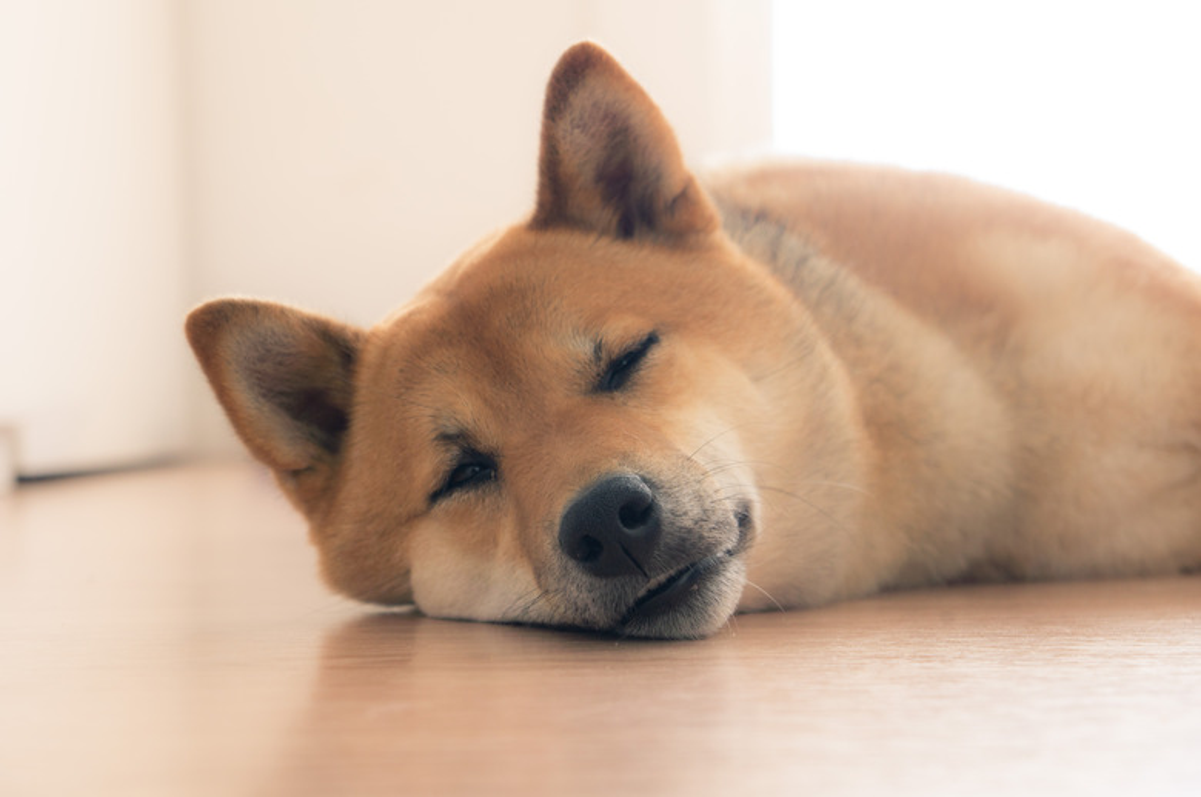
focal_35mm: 82
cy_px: 398
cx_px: 600
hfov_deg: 24.6
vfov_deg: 16.5
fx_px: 2749
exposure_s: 1/125
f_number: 5.6
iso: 200
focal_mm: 55
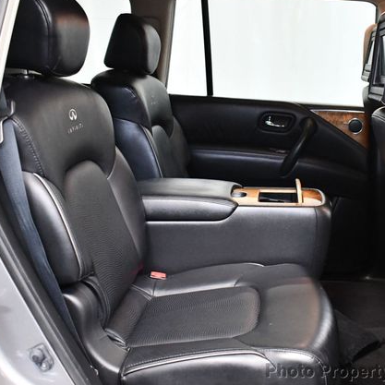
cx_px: 255
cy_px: 191
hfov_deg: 35.7
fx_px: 591
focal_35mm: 47
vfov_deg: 36.1
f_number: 3.5
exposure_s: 1/60
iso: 4000
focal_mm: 18
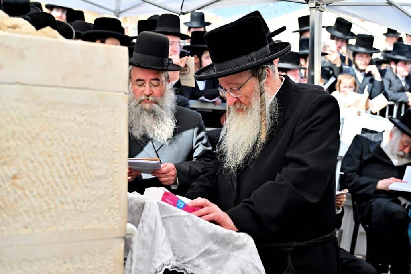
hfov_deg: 45.4
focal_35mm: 43
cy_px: 137
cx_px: 206
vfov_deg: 31.2
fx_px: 491
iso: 500
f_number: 4
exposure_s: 1/1250
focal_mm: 43
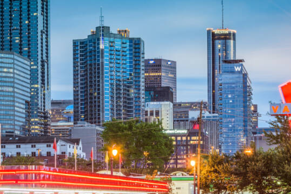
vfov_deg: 11.6
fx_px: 954
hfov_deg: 17.3
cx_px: 121
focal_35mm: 118
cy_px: 103
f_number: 16
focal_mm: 70
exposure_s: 3.8
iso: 64
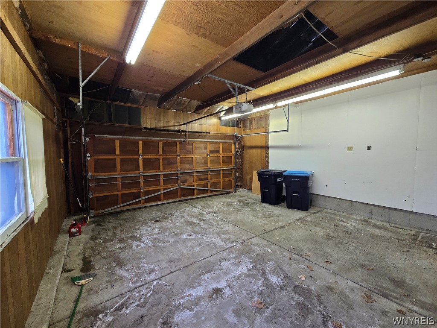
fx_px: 164
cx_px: 218
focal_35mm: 13
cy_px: 164
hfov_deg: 106.2
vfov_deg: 89.9
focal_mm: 2.2
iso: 250
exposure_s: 1/53.3
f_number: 2.2
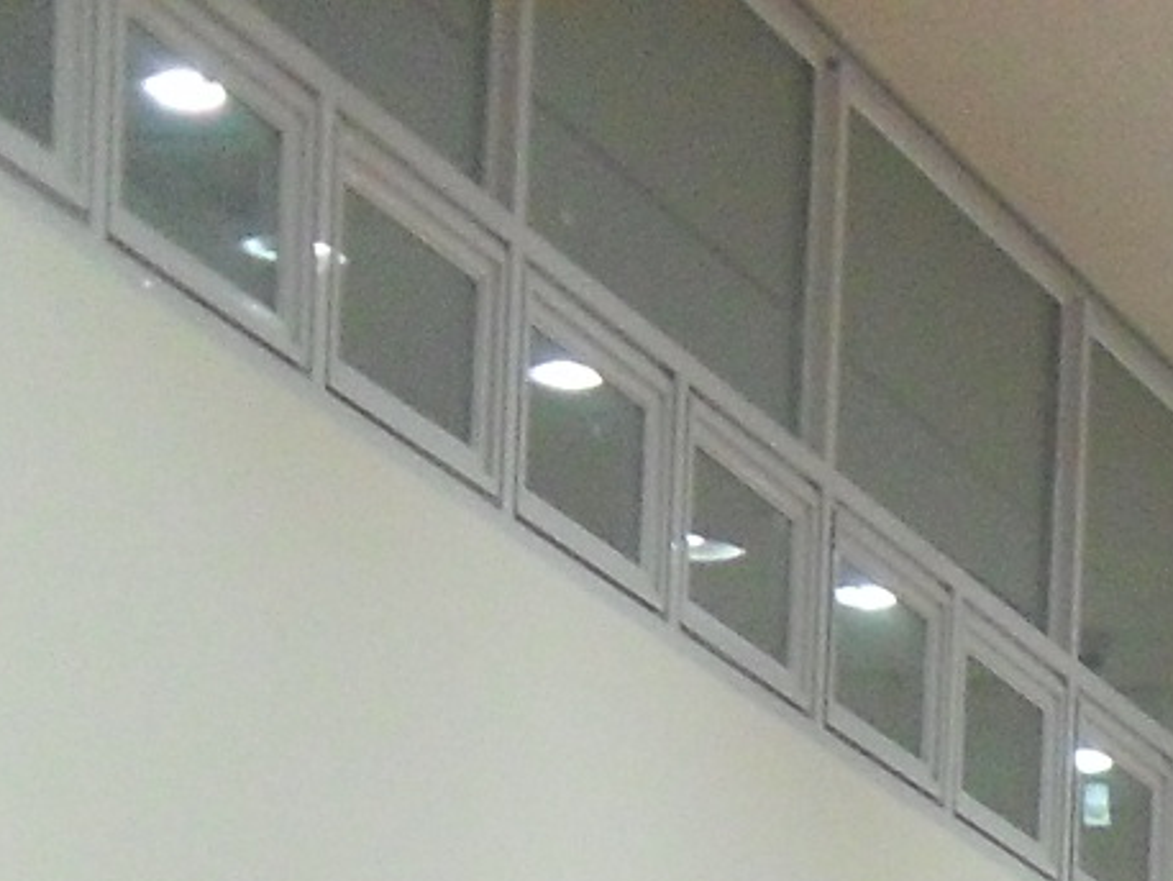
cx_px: 3045
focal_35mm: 198
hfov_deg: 8.8
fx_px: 6713
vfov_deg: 6.9
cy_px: 2487
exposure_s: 1/45
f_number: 2.8
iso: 200
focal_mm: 6.2
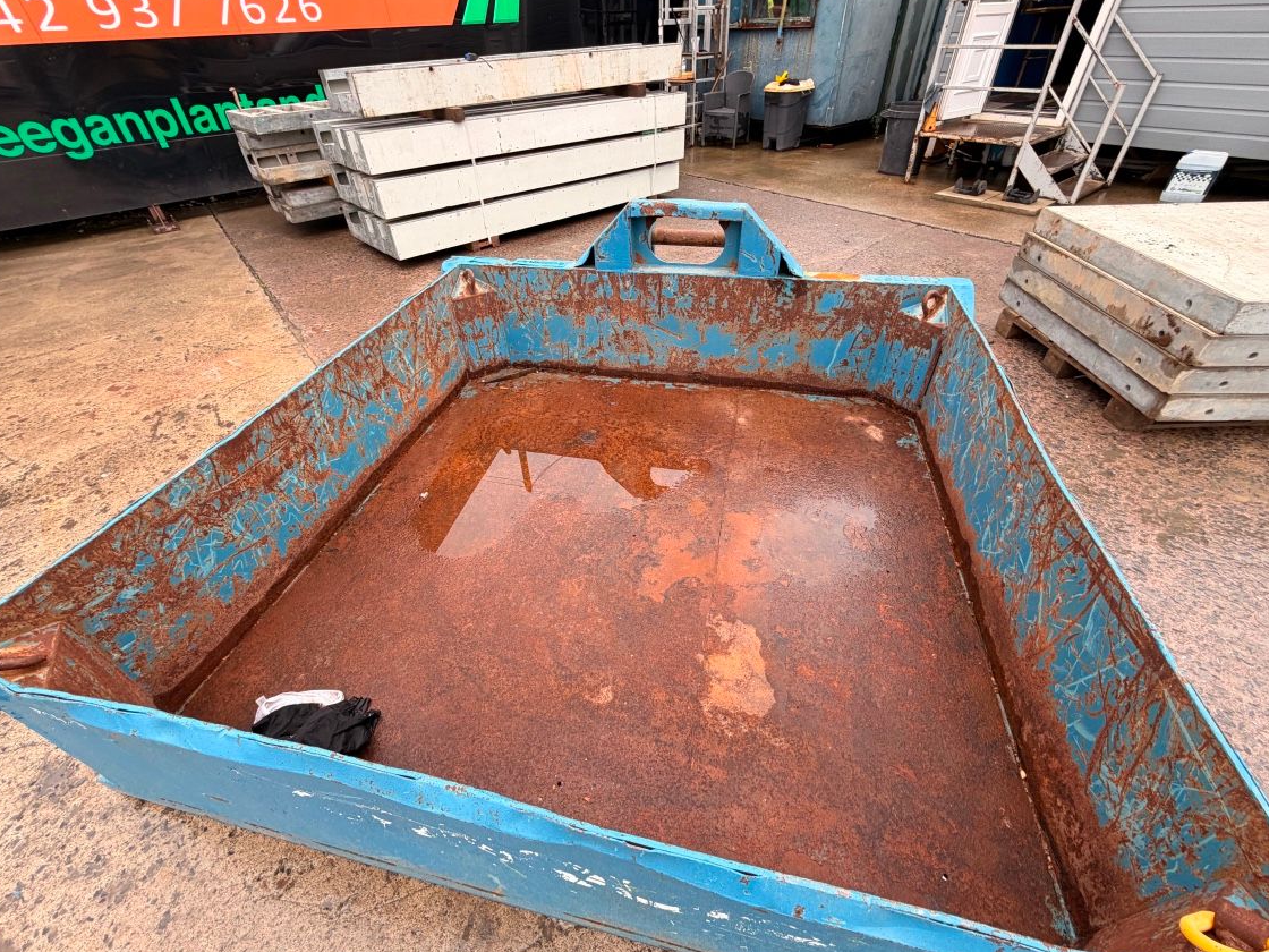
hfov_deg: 98.2
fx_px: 550
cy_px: 477
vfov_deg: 81.7
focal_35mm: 15
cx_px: 628
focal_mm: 2.22
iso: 50
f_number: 2.2
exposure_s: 1/121
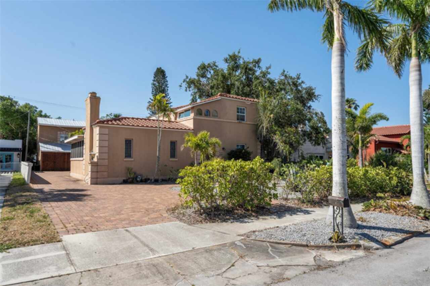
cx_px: 215
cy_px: 143
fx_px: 275
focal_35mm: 23
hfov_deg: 76.1
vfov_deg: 55.1
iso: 250
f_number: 8
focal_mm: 23
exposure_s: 1/160
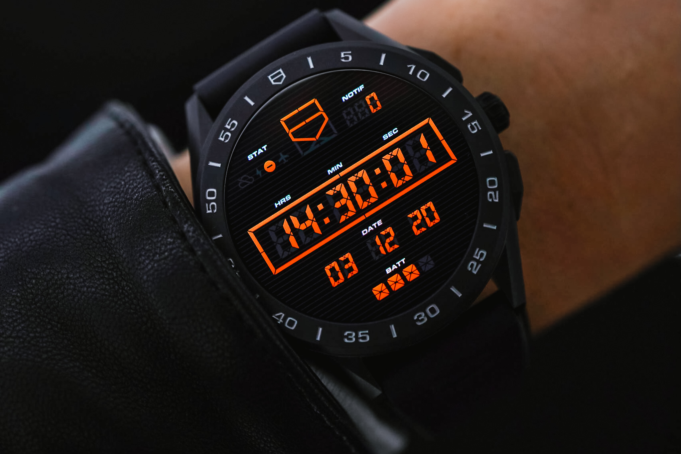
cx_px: 340
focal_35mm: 40
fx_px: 757
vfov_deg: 33.4
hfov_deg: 48.5
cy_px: 227
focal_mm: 40
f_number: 3.2
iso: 400
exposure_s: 1/160
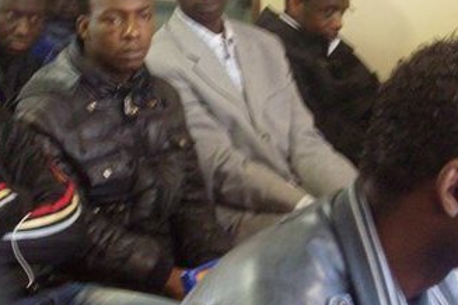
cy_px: 152
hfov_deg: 17.6
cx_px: 158
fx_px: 1476
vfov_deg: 11.8
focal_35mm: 116
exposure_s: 1/8
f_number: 3.8
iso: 200
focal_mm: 10.7
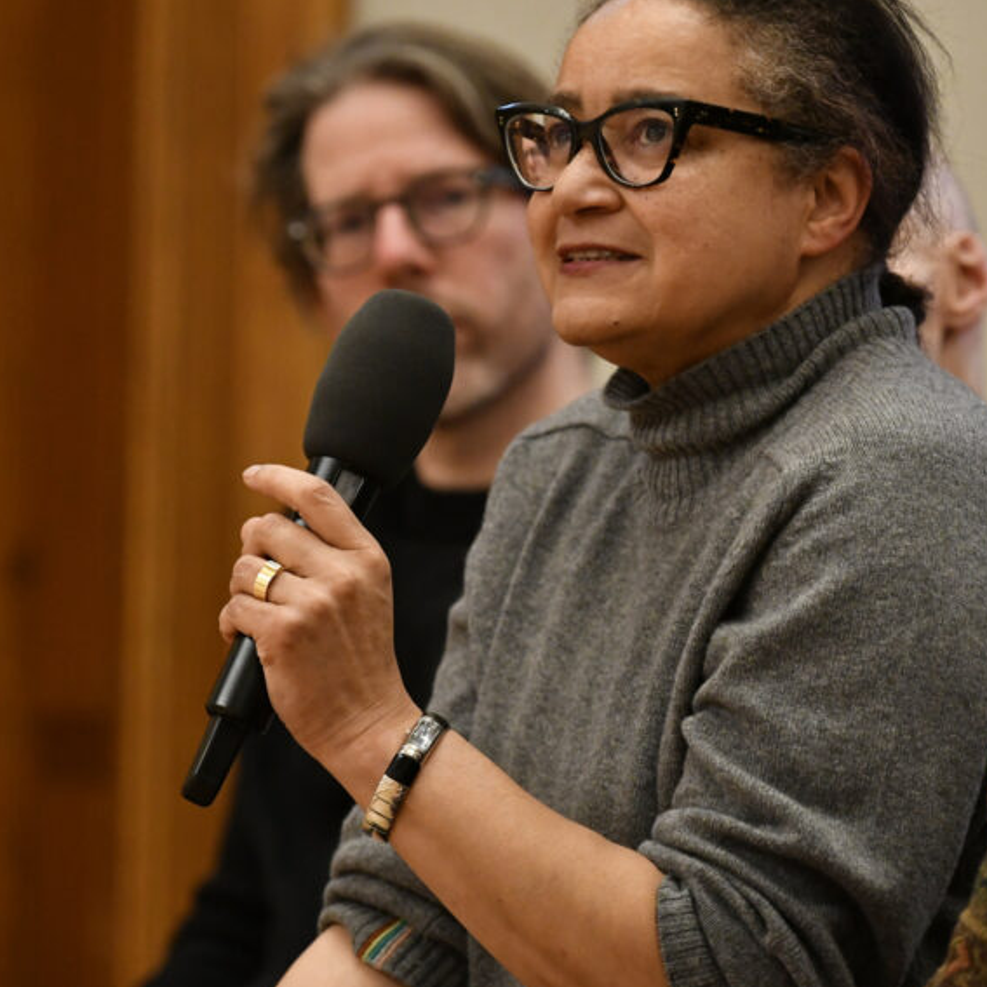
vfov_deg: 4.6
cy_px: 452
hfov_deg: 4.6
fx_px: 12251
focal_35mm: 380
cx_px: 592
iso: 3200
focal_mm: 165
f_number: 2.8
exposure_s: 1/160
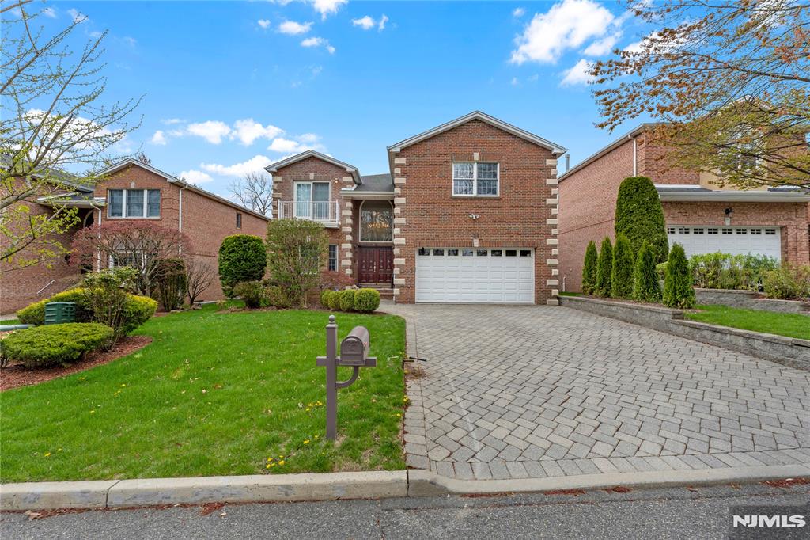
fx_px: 342
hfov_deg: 99.7
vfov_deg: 76.5
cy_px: 270
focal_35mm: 15
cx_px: 405
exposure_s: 1/5000
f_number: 8
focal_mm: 15.2
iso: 400
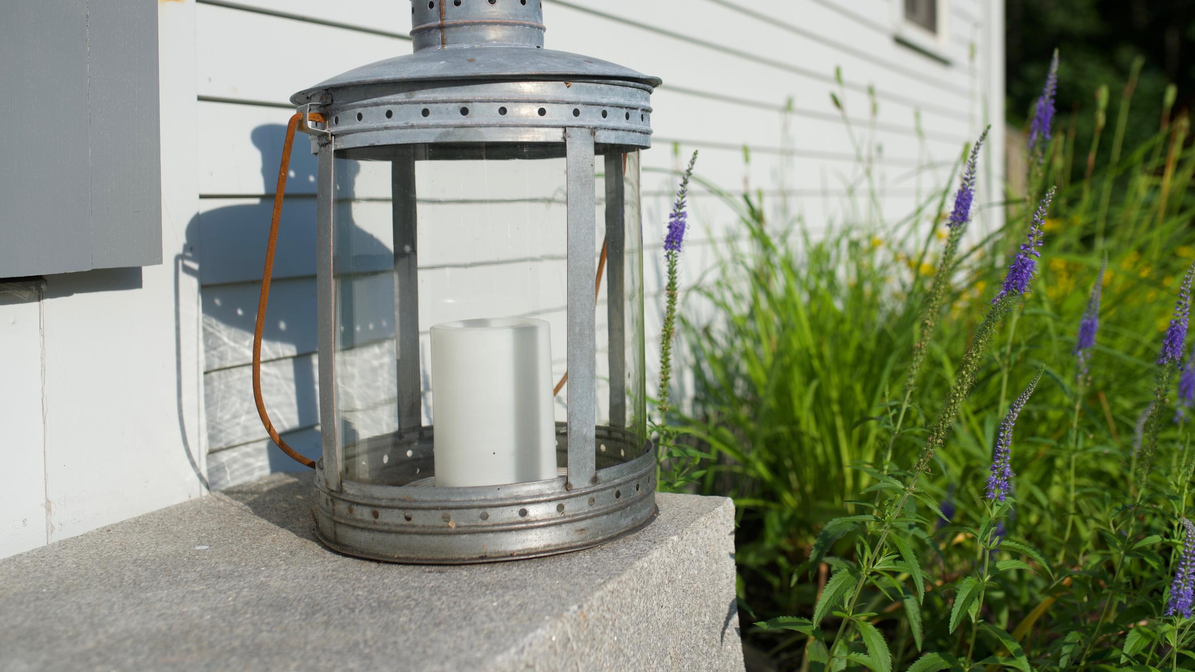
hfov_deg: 49.3
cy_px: 228
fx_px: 1299
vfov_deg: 28.8
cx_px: 668
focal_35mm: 41
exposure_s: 1/4000
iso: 280
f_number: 3.2
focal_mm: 35
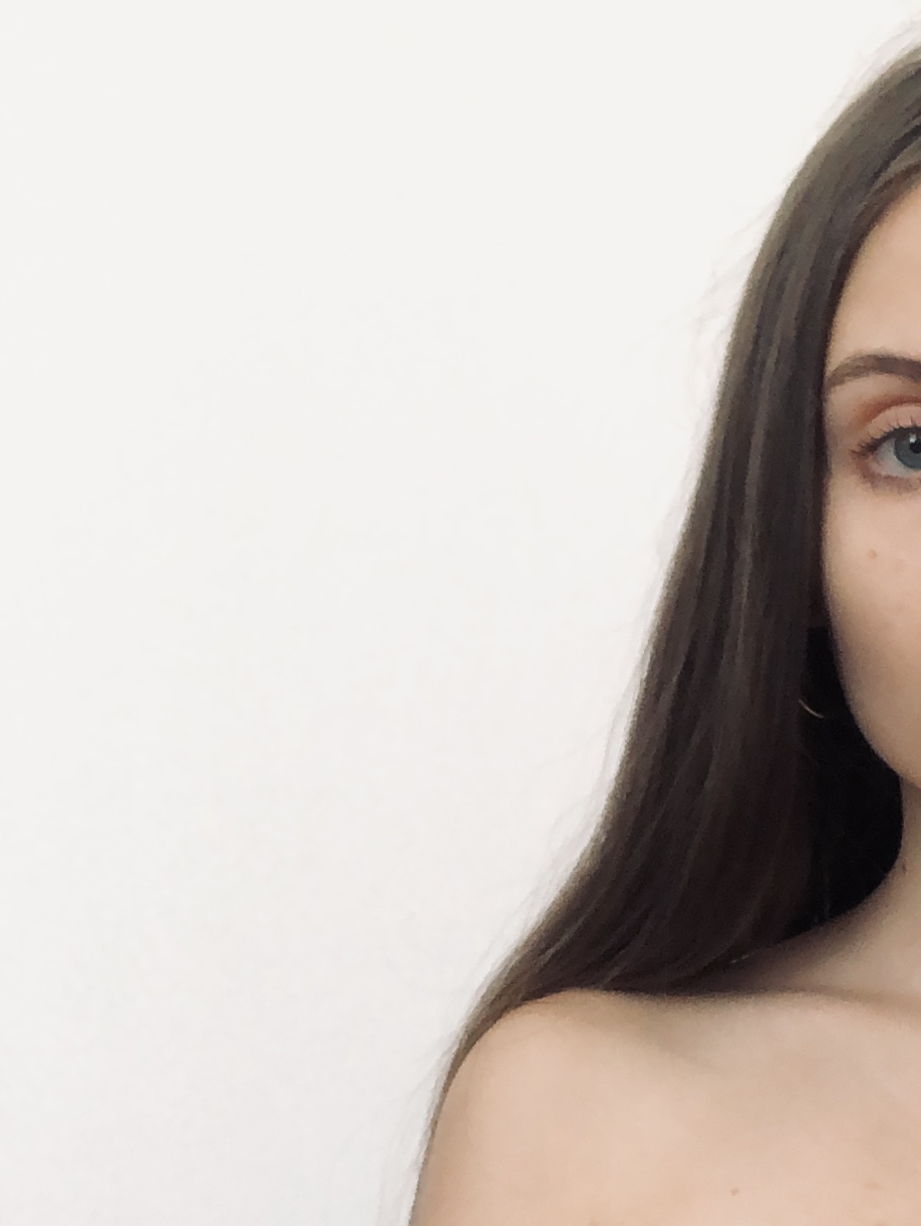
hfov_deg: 19.6
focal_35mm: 72
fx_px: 2552
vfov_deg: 25.9
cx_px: 1017
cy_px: 1162
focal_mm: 2.87
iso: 125
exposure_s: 1/60
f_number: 2.2
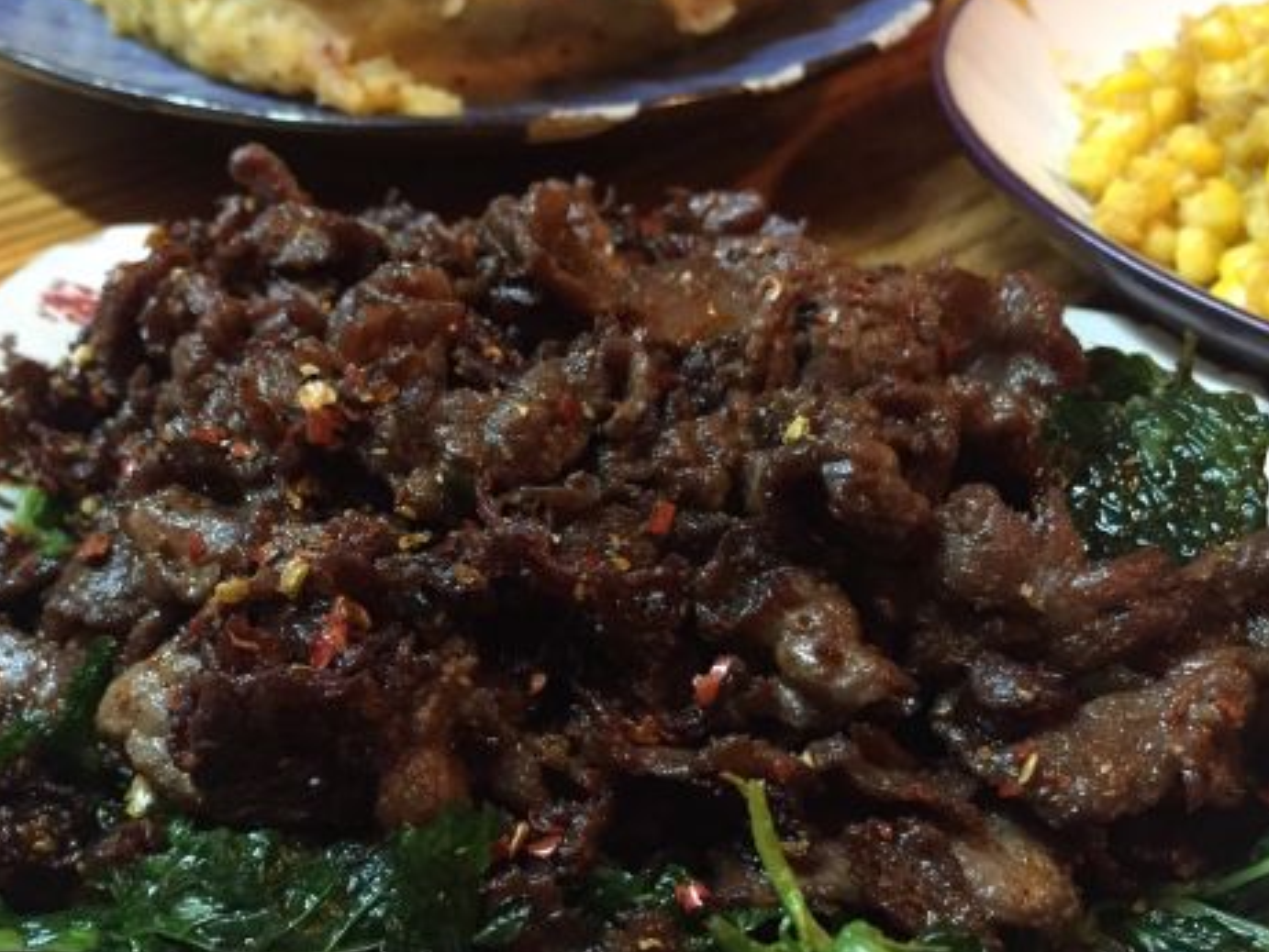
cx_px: 493
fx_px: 1613
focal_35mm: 44
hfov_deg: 42.7
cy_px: 596
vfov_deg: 32.7
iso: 250
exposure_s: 1/17
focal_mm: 4.15
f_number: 2.2
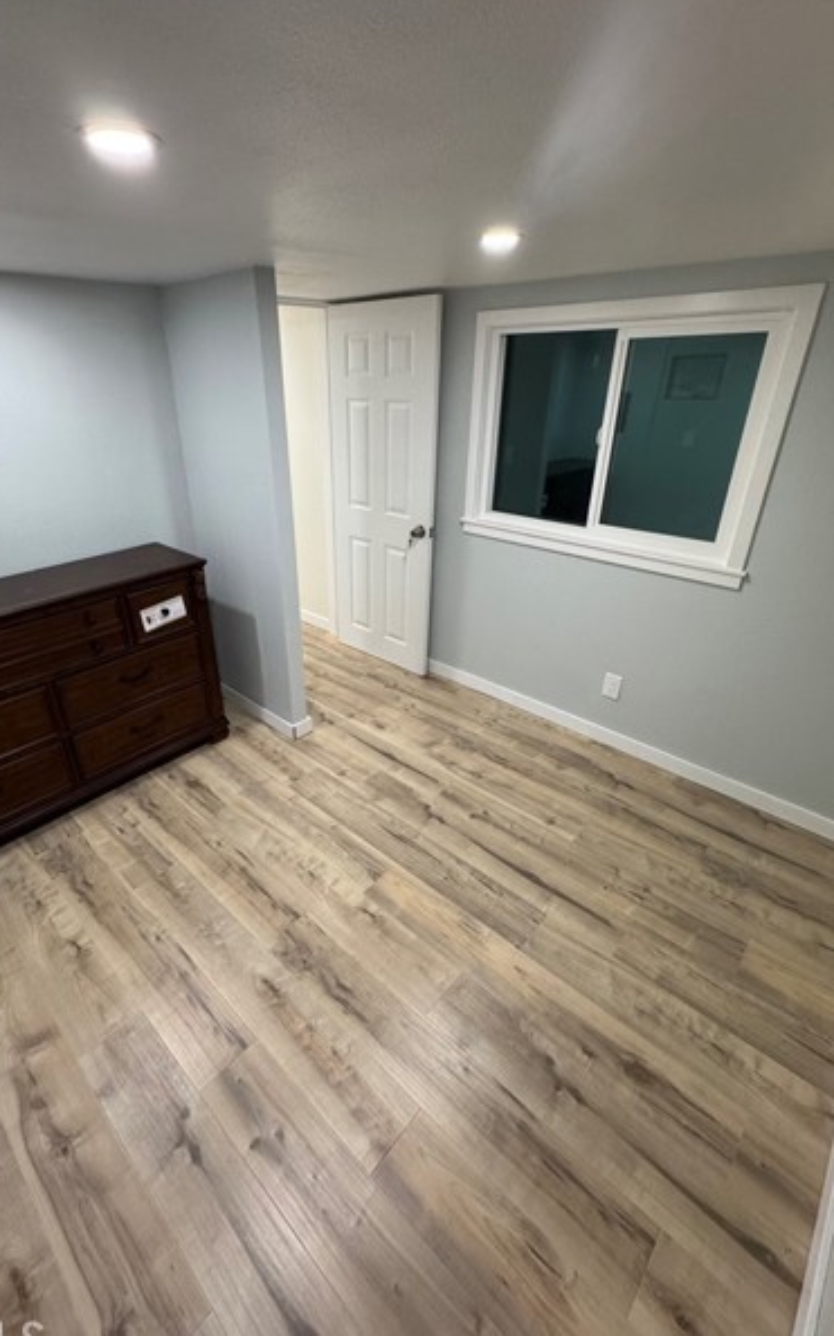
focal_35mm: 16
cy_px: 655
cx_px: 366
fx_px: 582
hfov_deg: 71.0
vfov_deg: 97.8
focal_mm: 2.22
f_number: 2.2
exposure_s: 1/120
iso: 250
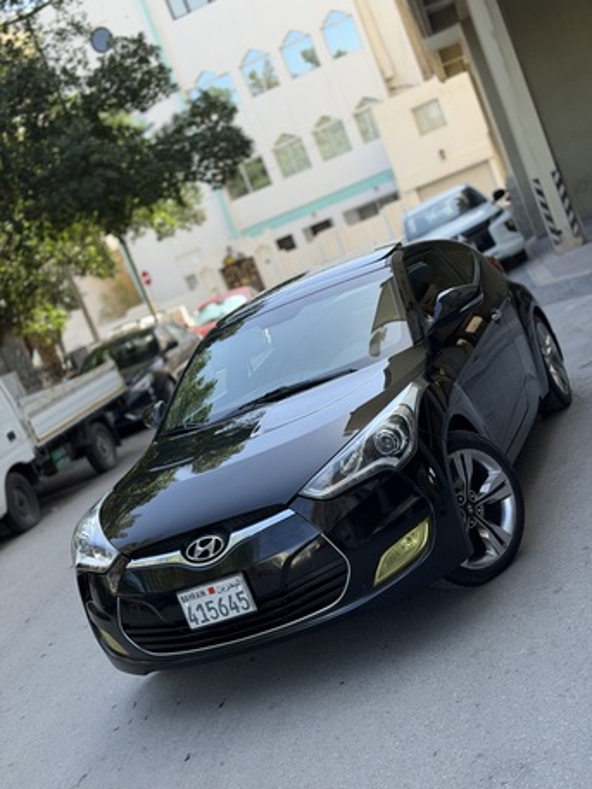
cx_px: 296
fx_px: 1094
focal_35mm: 48
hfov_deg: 30.3
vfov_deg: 39.6
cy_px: 394
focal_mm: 6.76
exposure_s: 1/987
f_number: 1.78
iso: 64
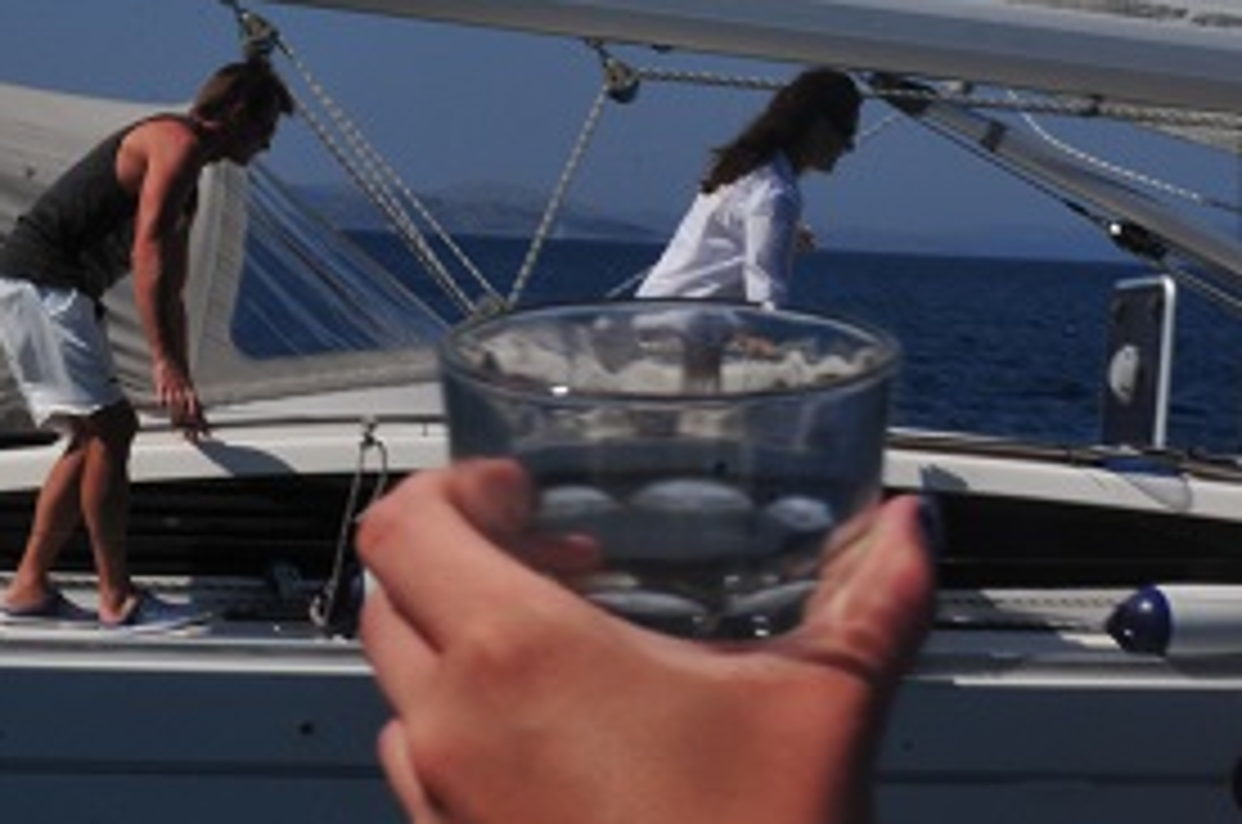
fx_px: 5614
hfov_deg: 12.6
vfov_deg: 8.4
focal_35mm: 163
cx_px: 756
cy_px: 104
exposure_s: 1/100
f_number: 32
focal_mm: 50
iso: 200
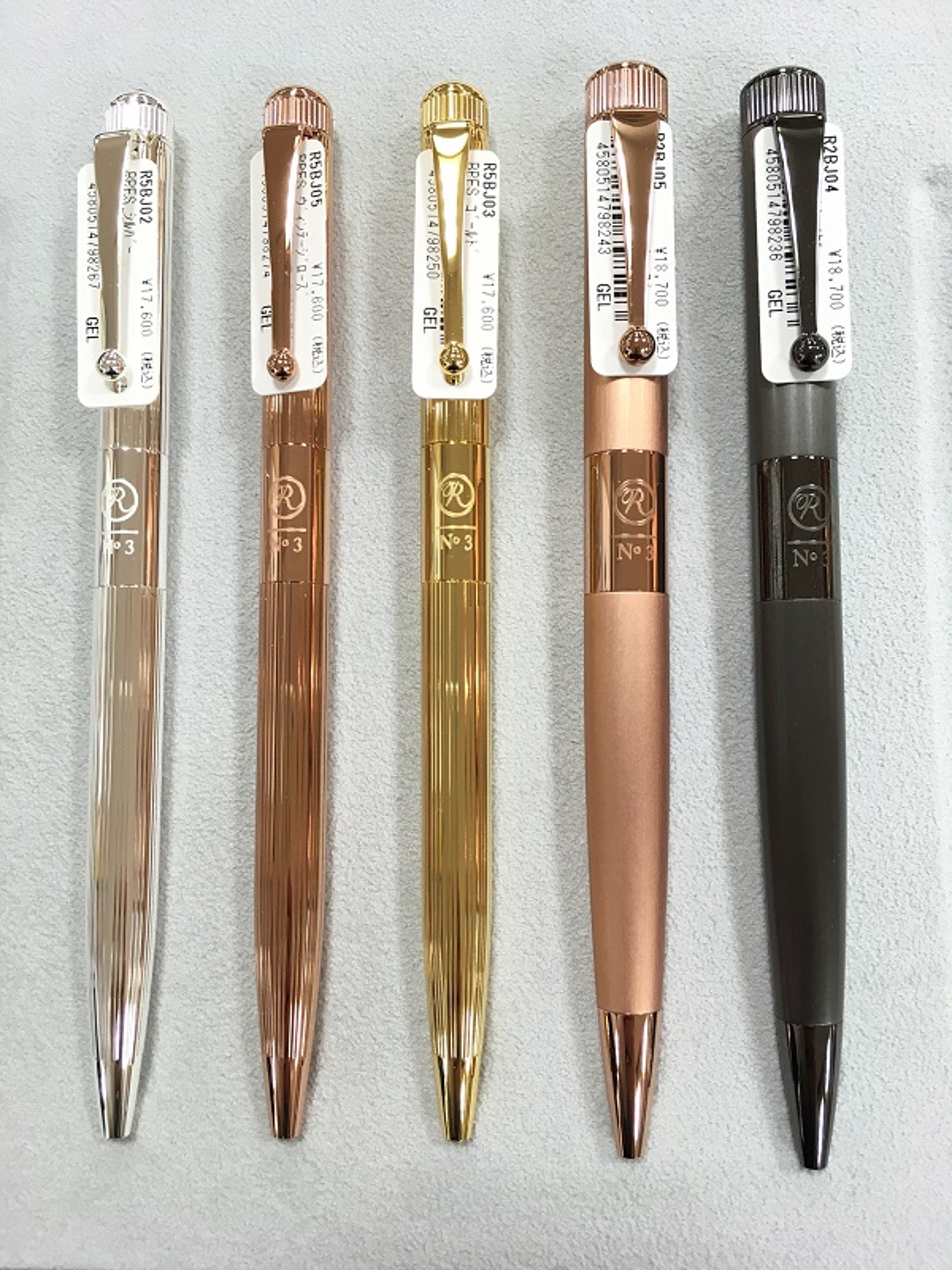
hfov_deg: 48.2
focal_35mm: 29
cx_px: 476
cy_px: 635
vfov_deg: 61.7
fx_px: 1063
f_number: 2.2
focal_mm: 4.15
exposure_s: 1/30
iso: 32
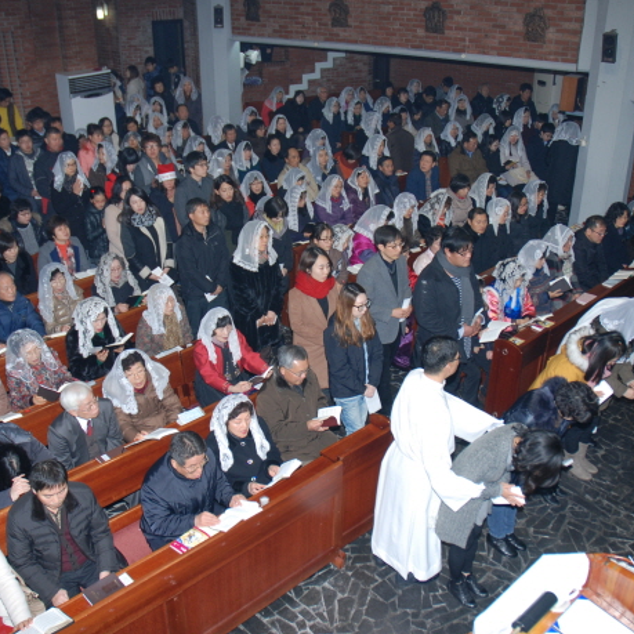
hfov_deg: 47.2
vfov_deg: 47.2
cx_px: 320
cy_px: 315
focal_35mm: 35
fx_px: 725
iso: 200
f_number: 4.5
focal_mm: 18
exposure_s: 1/60
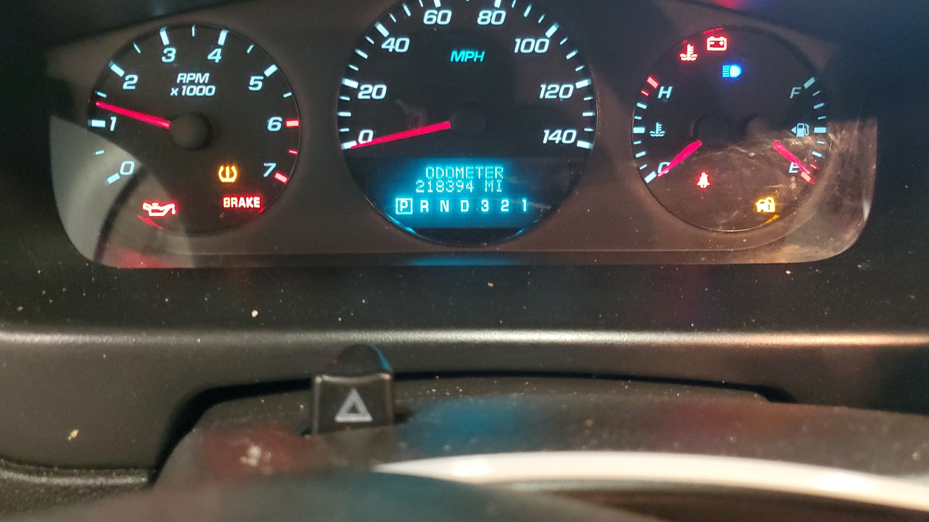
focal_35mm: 29
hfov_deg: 66.1
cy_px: 196
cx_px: 474
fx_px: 714
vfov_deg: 39.9
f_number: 1.5
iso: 354
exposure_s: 1/15
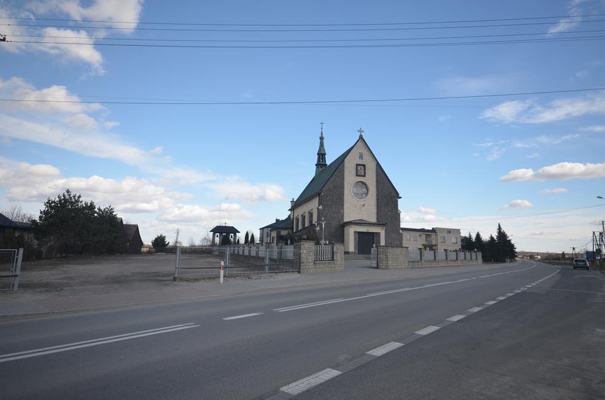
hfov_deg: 85.5
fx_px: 327
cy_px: 200
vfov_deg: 63.0
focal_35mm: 20
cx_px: 302
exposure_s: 1/200
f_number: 7.1
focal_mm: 13
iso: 200
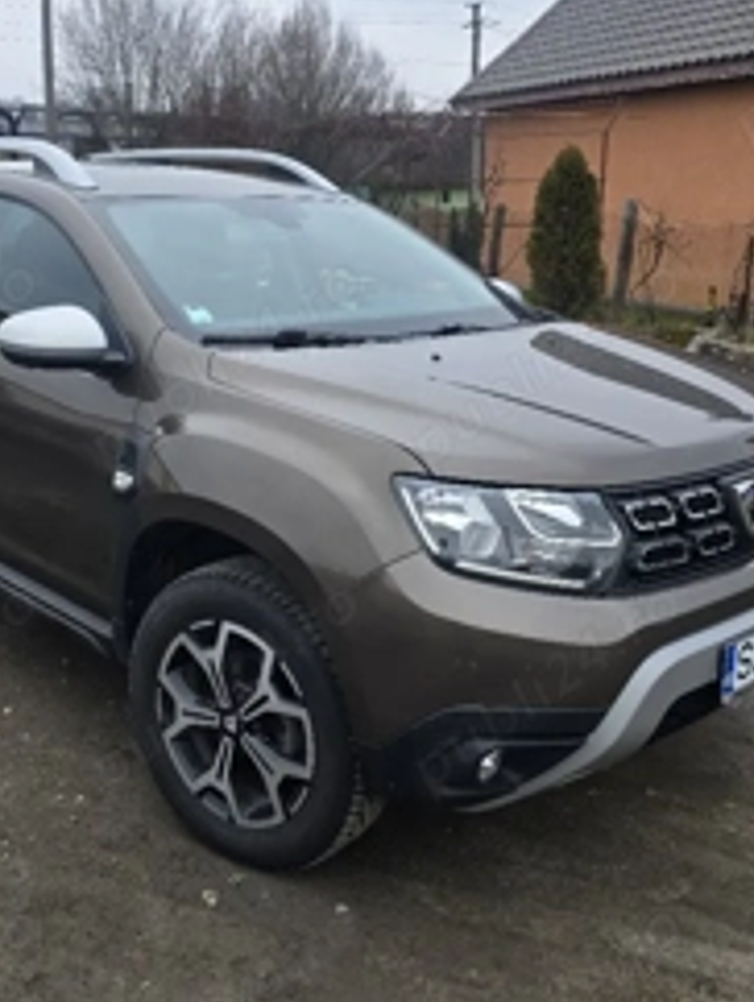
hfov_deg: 37.7
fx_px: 1102
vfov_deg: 48.7
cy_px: 414
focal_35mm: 38
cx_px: 307
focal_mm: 6.3
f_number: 1.7
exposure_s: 1/182
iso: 16
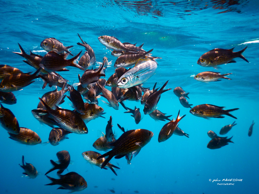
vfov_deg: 56.8
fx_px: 180
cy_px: 97
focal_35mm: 24
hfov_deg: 71.6
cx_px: 130
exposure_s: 1/400
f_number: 2.8
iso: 125
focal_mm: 4.3
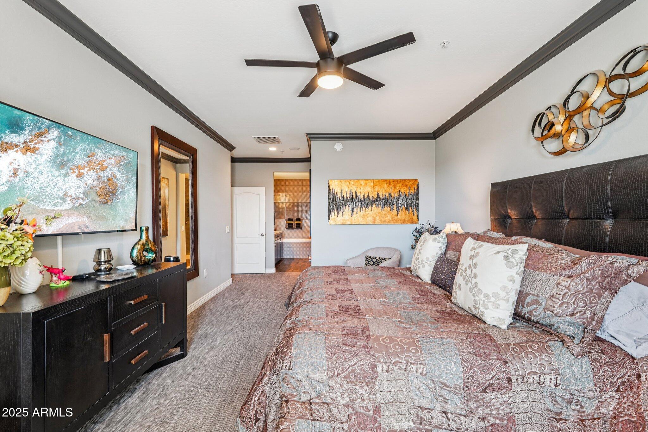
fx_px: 288
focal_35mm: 16
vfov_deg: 73.7
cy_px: 216
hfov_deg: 96.7
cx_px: 324
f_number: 8
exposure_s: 1/8
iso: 400
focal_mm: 16
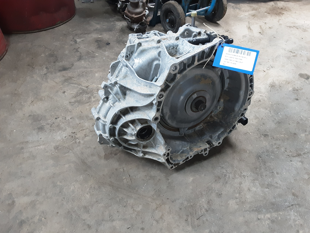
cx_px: 155
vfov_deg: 51.4
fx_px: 242
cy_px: 116
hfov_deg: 65.3
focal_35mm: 27
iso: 250
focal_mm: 2.91
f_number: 1.9
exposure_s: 1/25
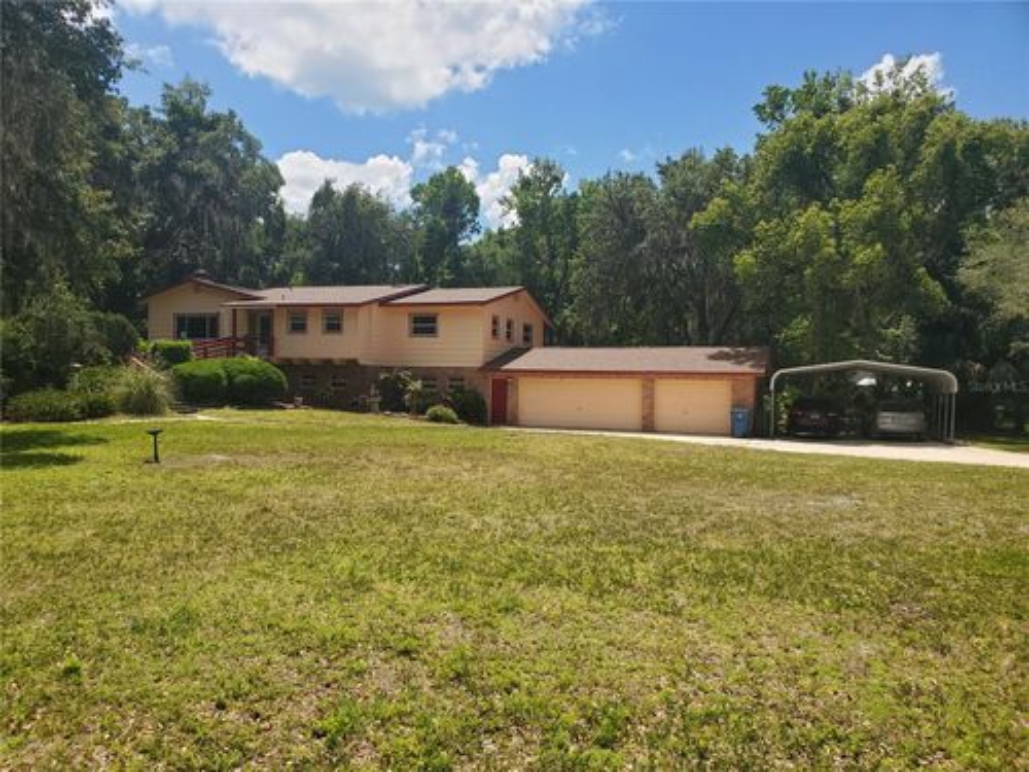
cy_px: 386
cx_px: 514
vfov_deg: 53.1
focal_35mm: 26
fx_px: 773
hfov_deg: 67.3
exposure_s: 1/1325
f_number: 2.4
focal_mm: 4.3
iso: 50
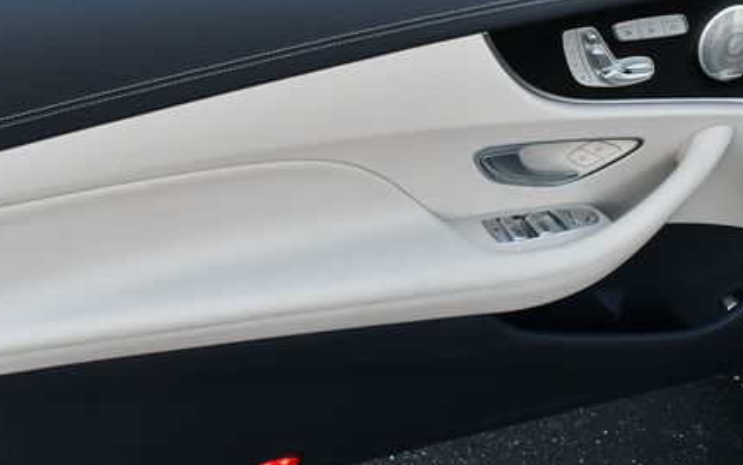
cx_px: 413
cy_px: 195
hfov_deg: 37.5
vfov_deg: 24.0
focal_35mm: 54
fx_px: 1094
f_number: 5.6
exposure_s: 1/250
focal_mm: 18
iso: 280
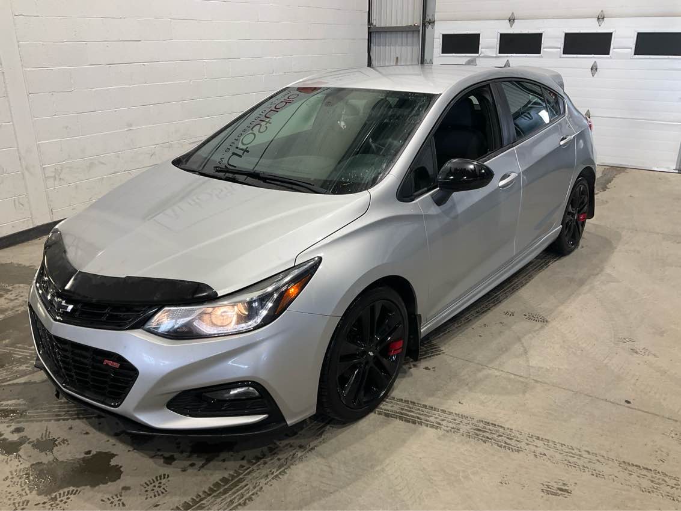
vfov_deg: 48.2
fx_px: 571
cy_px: 256
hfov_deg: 61.7
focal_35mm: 29
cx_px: 340
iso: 40
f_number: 1.8
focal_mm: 3
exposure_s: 1/60
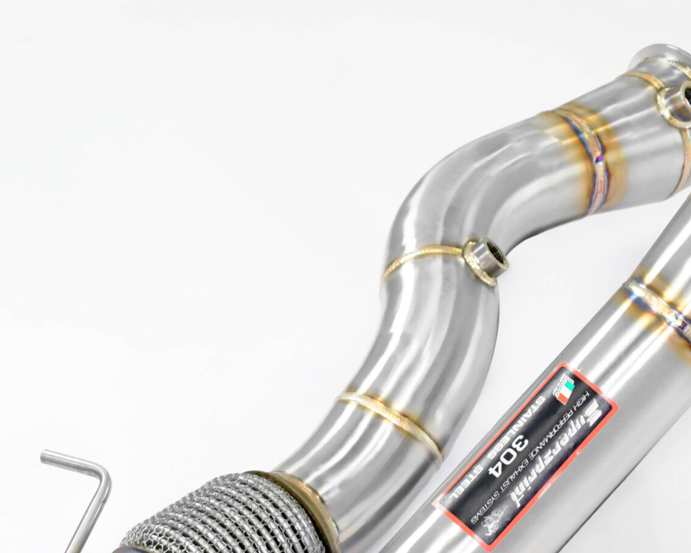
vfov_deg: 8.7
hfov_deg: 10.8
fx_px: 3640
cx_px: 463
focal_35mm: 178
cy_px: 440
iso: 2500
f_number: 13
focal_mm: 56
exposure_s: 1/100
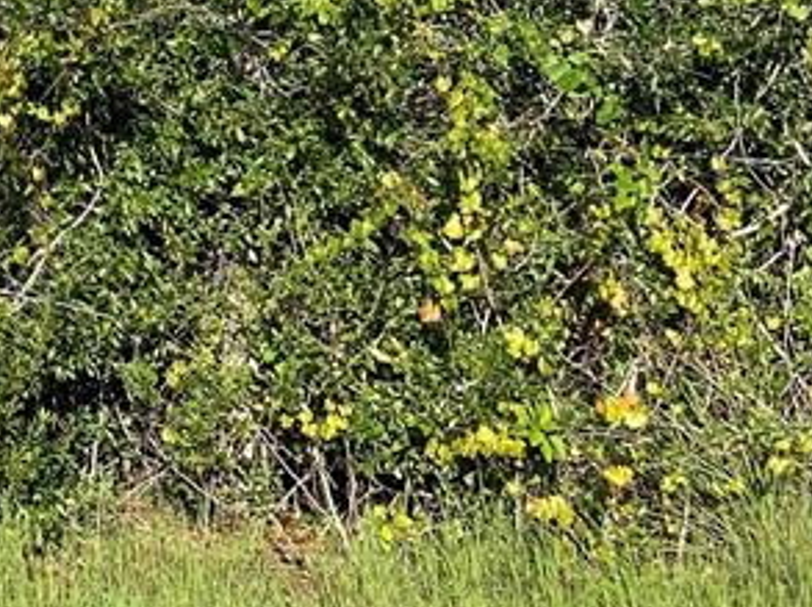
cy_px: -258
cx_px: -424
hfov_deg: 18.9
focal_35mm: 91
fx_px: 2132
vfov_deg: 15.2
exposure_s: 1/1629
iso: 32
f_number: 1.8
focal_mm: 4.25
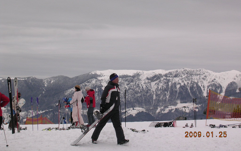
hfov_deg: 20.6
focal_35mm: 101
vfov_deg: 12.9
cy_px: 63
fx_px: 663
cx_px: 120
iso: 100
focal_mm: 14.5
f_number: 4.4
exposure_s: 1/264
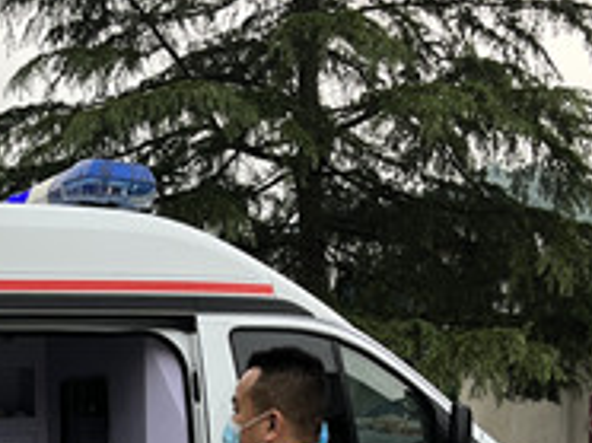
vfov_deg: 16.2
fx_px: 1435
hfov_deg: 22.6
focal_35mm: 84
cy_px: 644
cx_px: 41
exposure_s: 1/422
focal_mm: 5.1
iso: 50
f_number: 1.6
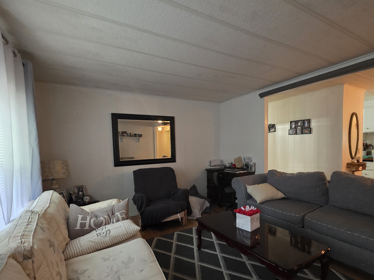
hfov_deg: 91.0
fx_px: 184
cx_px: 194
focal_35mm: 17
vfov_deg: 74.4
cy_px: 159
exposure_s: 1/60
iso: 500
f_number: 1.9
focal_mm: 2.2
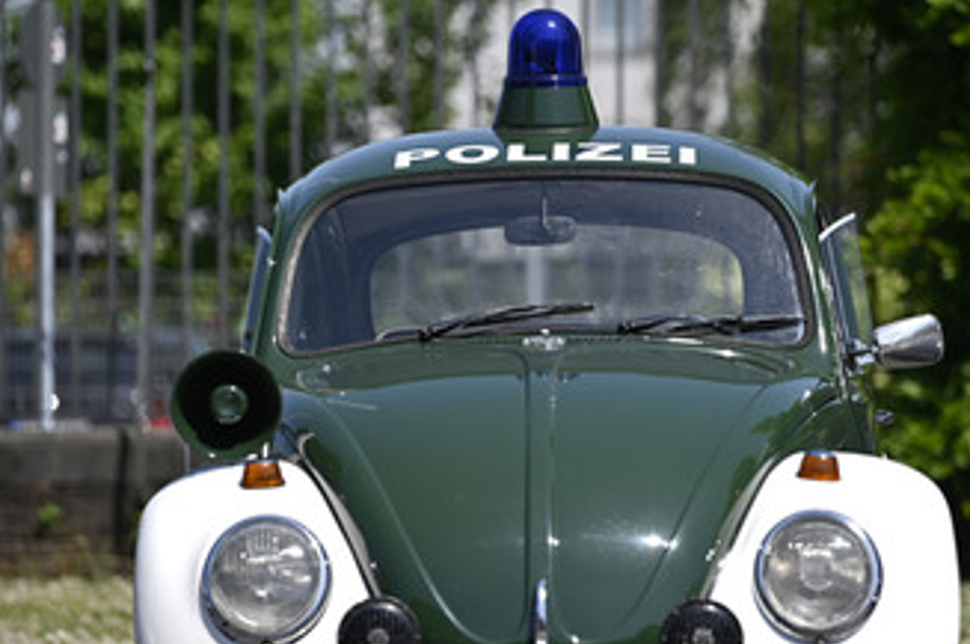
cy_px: 410
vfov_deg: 6.4
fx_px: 5758
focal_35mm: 214
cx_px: 544
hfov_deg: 9.6
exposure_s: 1/1250
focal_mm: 155
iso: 50
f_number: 2.8
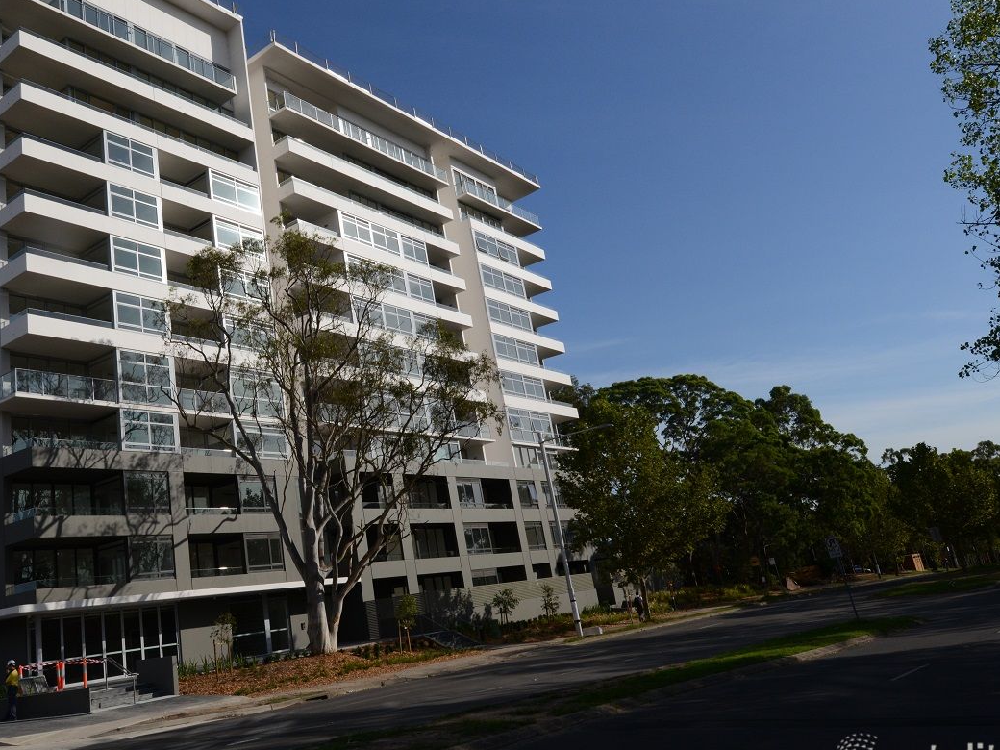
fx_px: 924
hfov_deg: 55.8
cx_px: 348
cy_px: 340
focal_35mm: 32
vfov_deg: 44.1
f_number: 16
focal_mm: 23
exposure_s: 1/1000
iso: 800
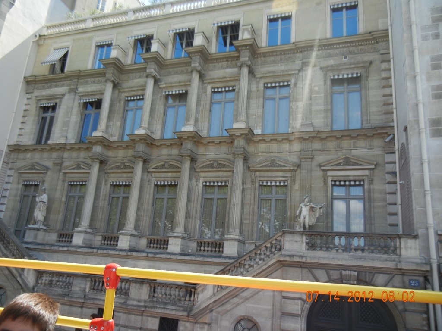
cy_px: 166
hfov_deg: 60.0
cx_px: 221
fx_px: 383
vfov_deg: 46.8
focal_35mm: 30
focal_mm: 5.4
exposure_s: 1/415
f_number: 3.5
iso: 160
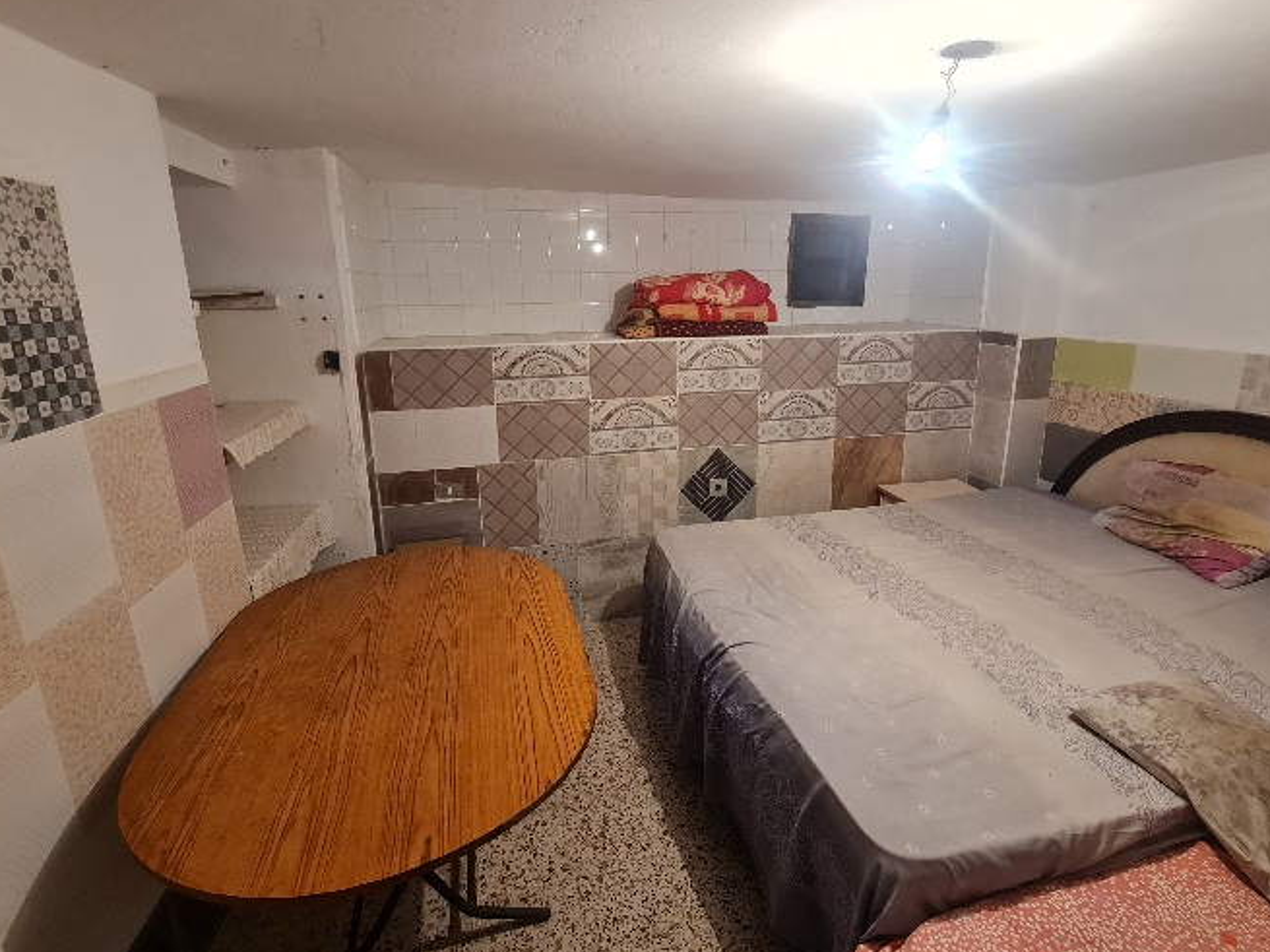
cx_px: 636
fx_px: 587
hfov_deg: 94.5
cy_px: 450
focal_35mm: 16
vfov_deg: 78.0
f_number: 2.2
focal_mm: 2.2
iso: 320
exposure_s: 1/50
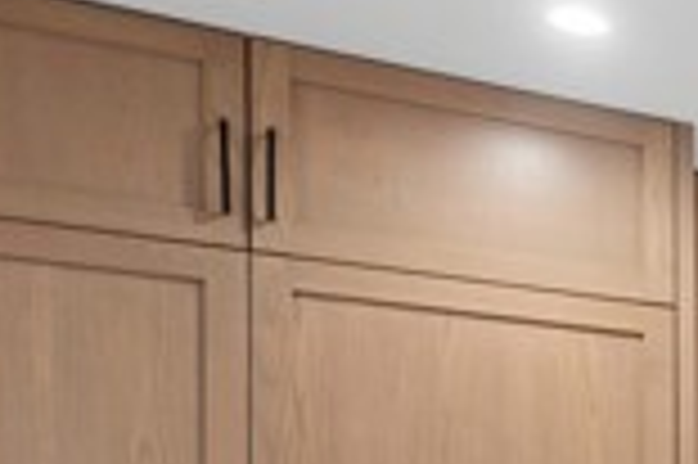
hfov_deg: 20.2
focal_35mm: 70
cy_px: 667
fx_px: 1356
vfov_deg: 17.7
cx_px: 1274
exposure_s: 1/6
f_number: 9
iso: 160
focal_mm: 17
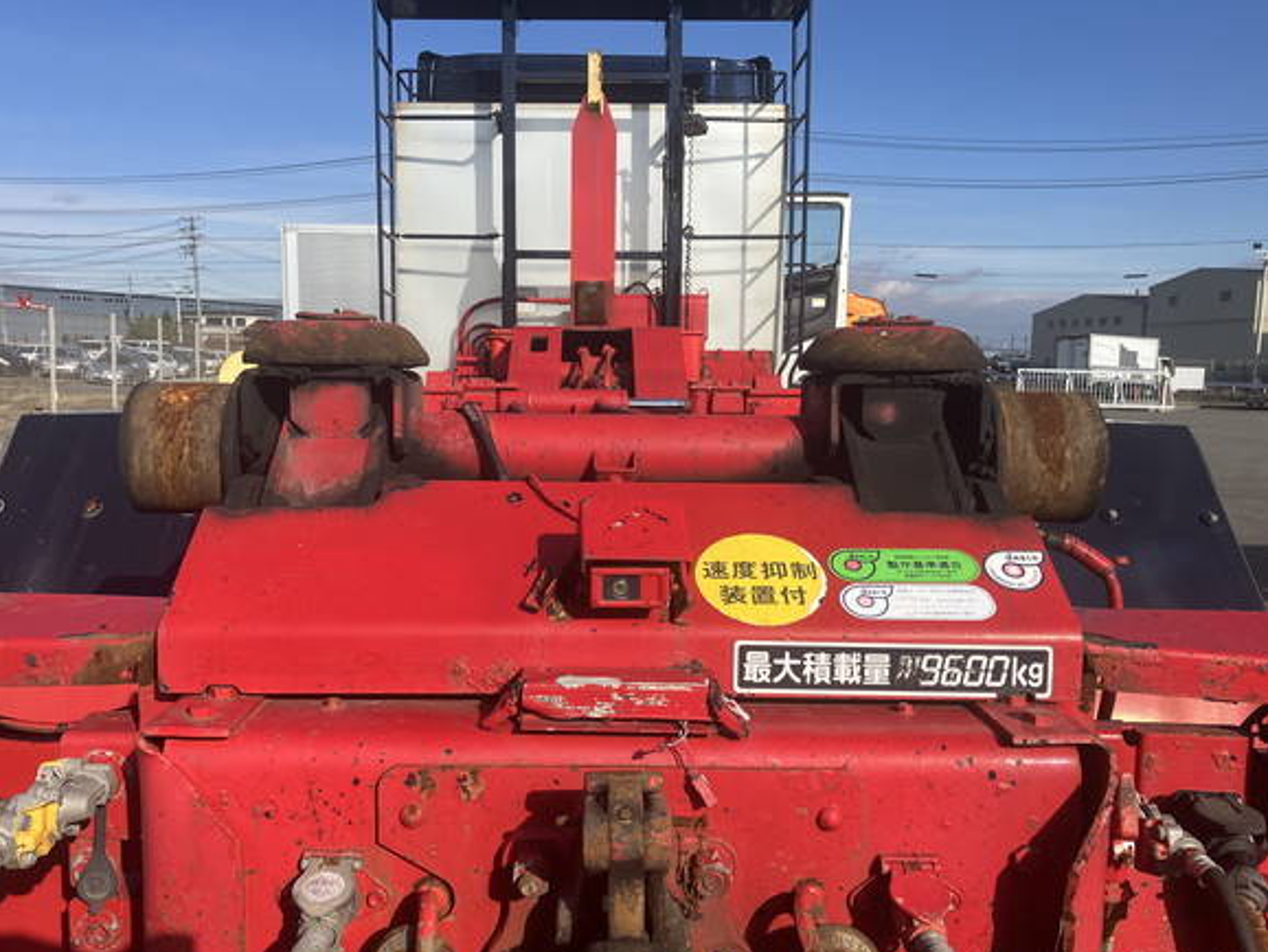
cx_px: 597
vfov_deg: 45.4
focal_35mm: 31
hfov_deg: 58.3
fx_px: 1136
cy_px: 509
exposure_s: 1/2315
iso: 32
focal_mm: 3.99
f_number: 1.8
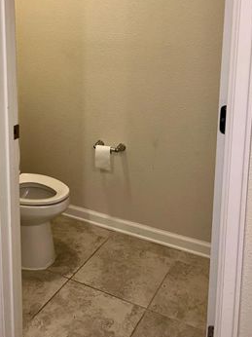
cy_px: 81
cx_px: 100
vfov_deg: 45.1
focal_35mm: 40
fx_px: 389
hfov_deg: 35.8
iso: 32
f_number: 1.5
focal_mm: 5.7
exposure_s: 1/31
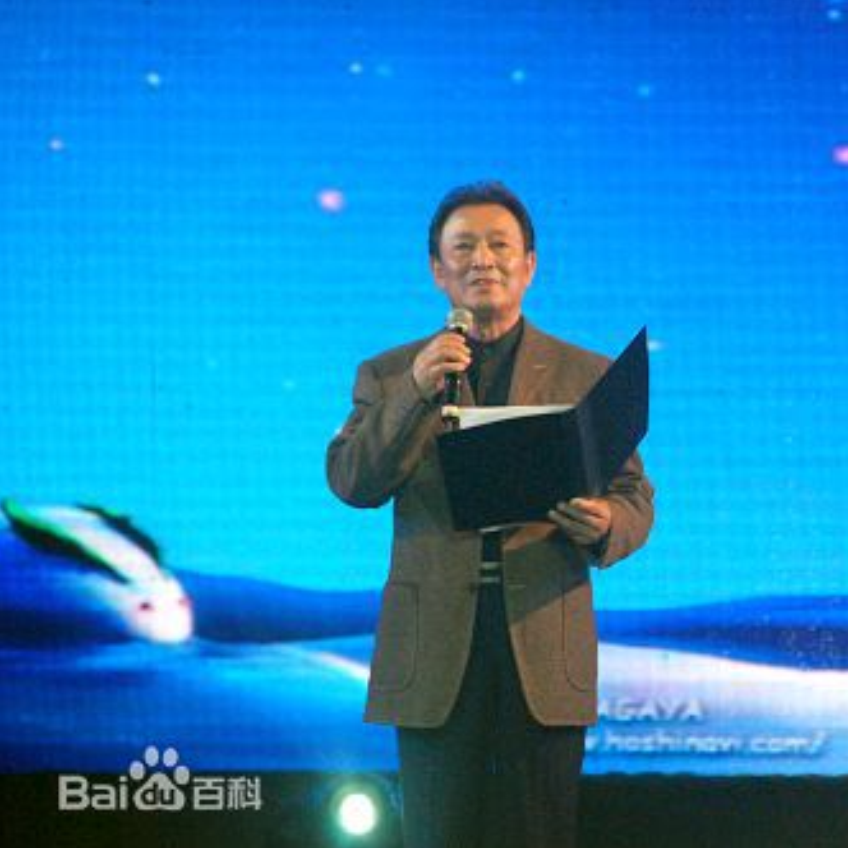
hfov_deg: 4.6
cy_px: 425
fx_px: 10643
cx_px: 633
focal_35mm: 384
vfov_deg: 4.6
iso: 1100
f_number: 5.6
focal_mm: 200
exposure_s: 1/60
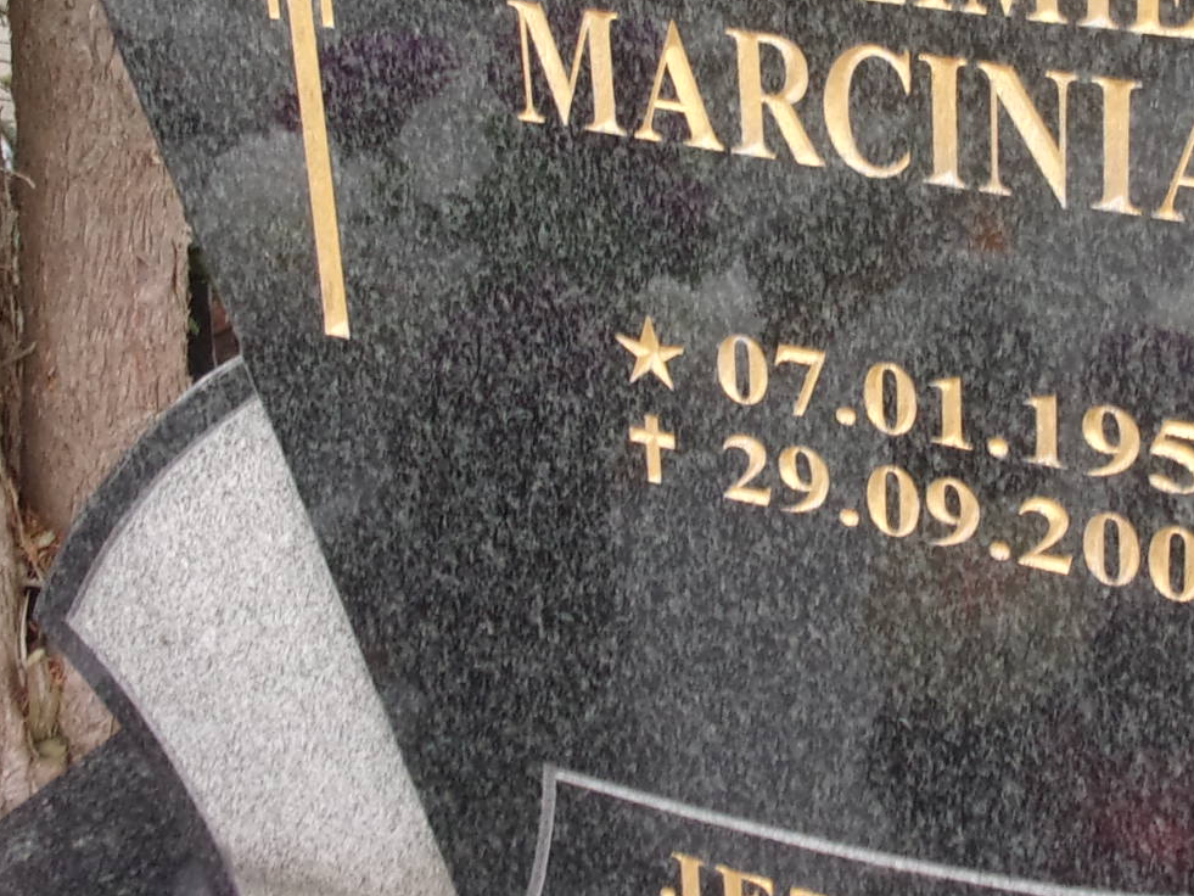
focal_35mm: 74
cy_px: 220
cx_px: 868
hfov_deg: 26.1
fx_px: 2553
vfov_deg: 19.8
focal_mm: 5.1
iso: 171
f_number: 3.9
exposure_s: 1/34
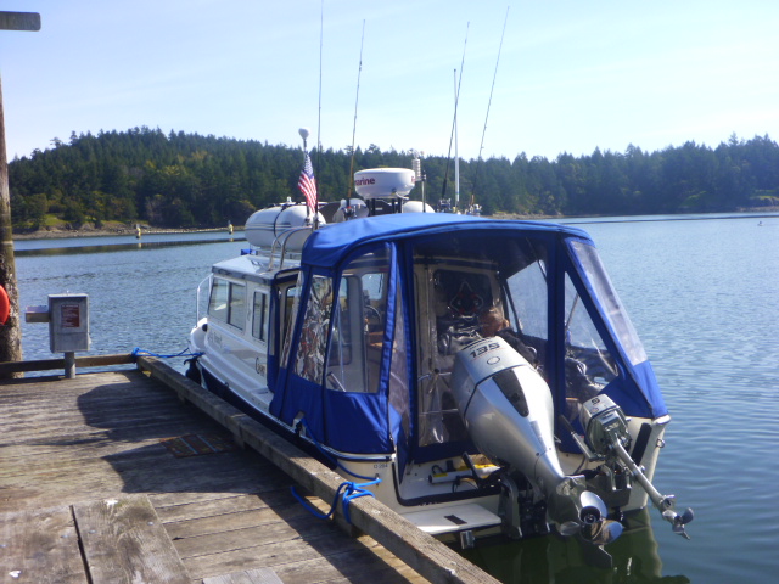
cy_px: 292
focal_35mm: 41
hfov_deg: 45.8
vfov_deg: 35.1
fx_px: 923
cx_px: 390
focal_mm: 7.4
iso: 80
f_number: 4.2
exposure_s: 1/320
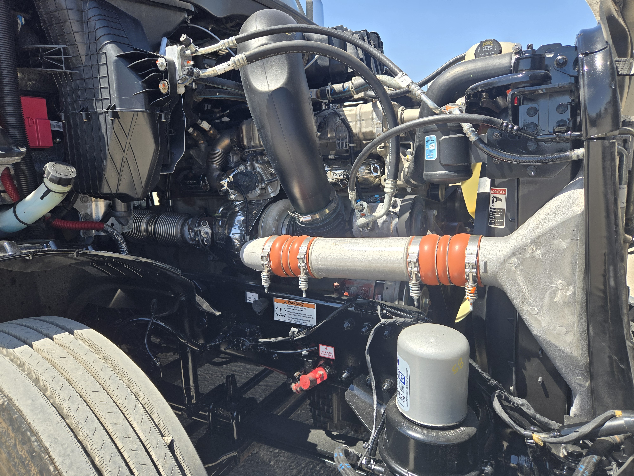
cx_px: 317
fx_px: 421
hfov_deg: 73.9
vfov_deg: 58.9
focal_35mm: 23
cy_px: 238
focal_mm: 5.4
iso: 25
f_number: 1.8
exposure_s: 1/970
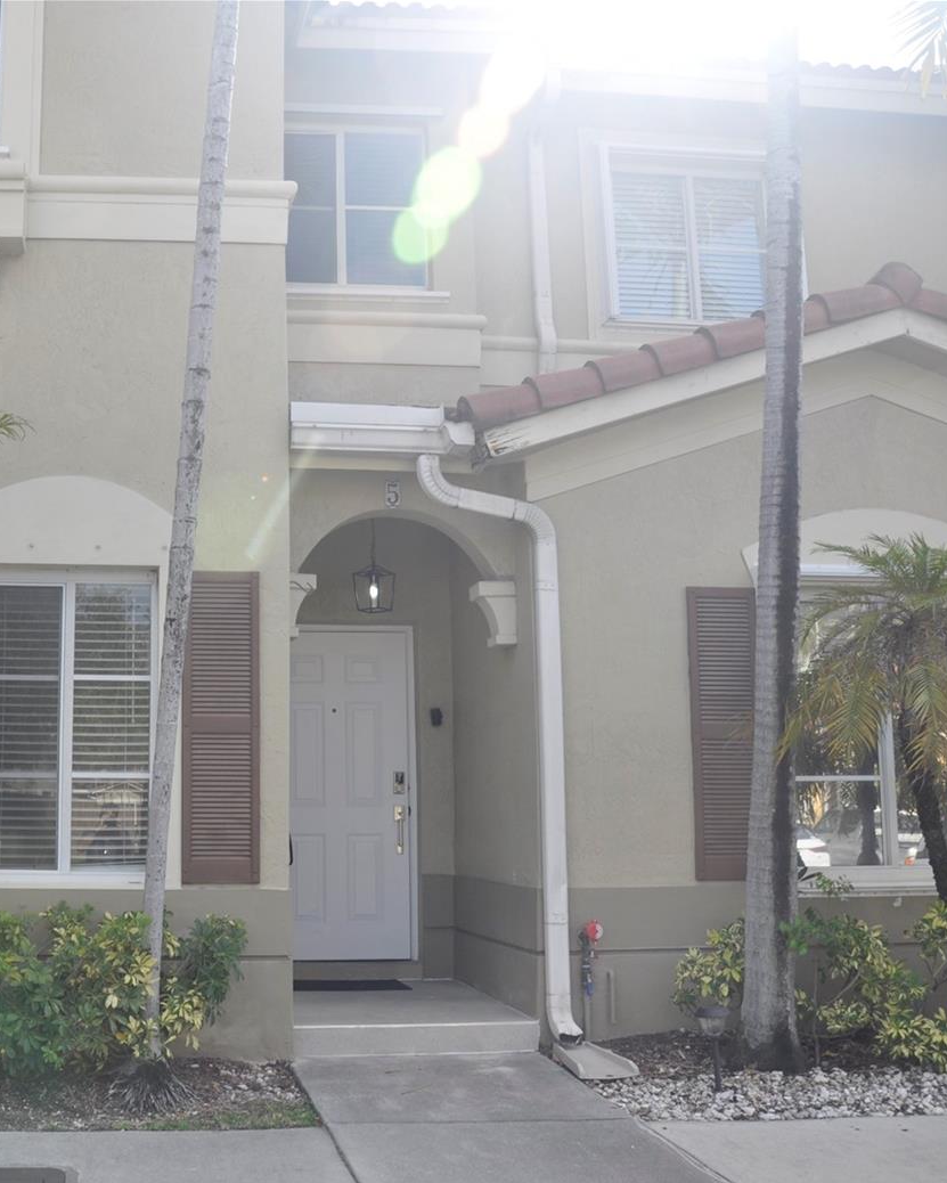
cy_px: 604
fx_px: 1366
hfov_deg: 36.8
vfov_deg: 46.8
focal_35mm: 39
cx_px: 175
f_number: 6.3
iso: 200
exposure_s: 1/160
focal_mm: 18
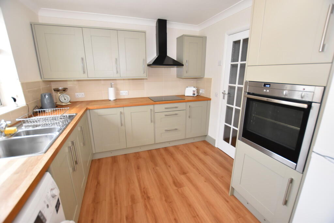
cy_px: 112
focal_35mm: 15
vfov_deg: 77.3
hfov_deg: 100.4
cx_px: 167
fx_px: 139
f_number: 3.5
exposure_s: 1/60
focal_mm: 10
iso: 1000
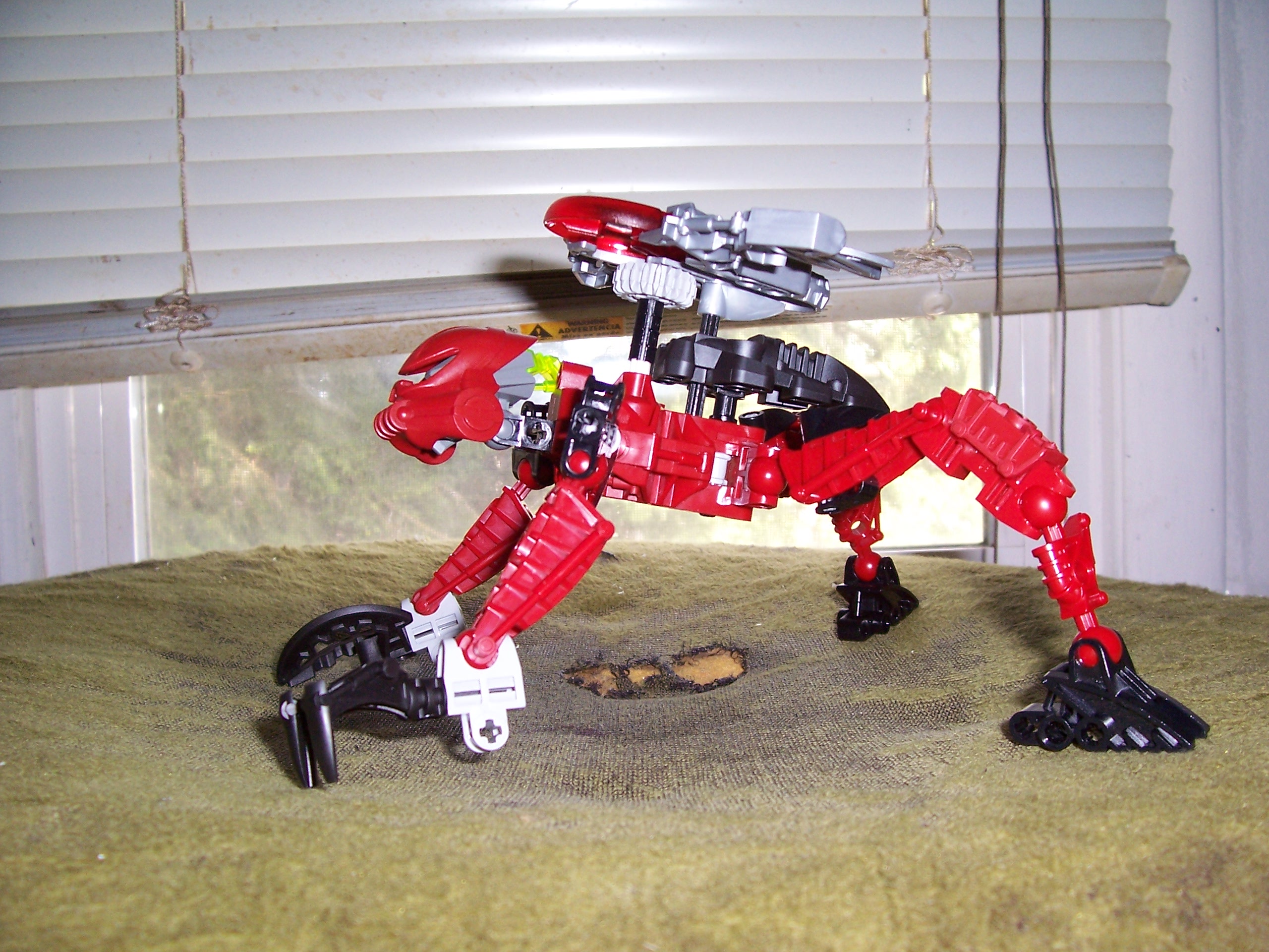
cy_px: 476
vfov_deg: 41.8
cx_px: 634
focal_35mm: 34
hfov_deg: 54.0
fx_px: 1246
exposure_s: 1/60
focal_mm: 5.6
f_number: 2.7
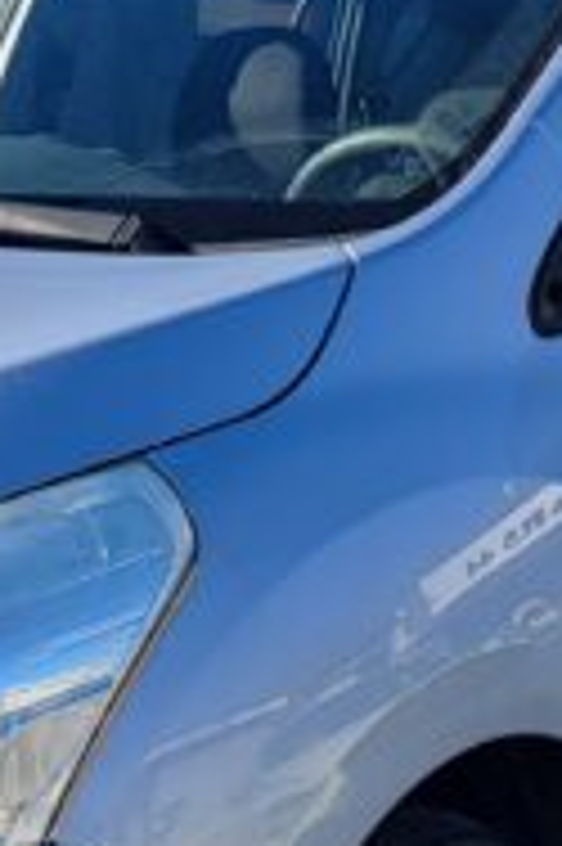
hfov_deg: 11.7
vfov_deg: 17.5
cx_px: -36
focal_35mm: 115
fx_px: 2698
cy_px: 814
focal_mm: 5.4
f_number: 1.8
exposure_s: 1/1429
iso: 40
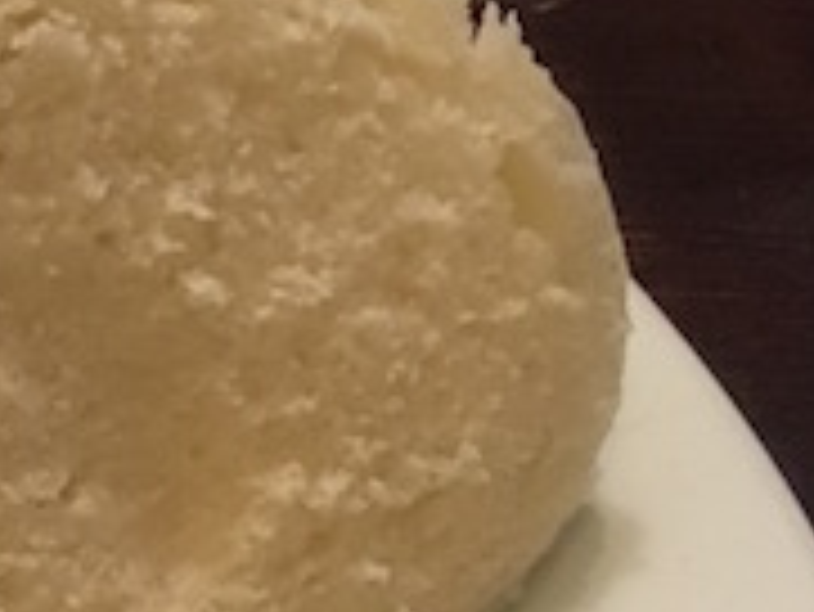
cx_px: -922
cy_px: 958
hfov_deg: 12.9
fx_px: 3012
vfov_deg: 11.1
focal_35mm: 128
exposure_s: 1/17
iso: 200
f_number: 2.2
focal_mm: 4.15
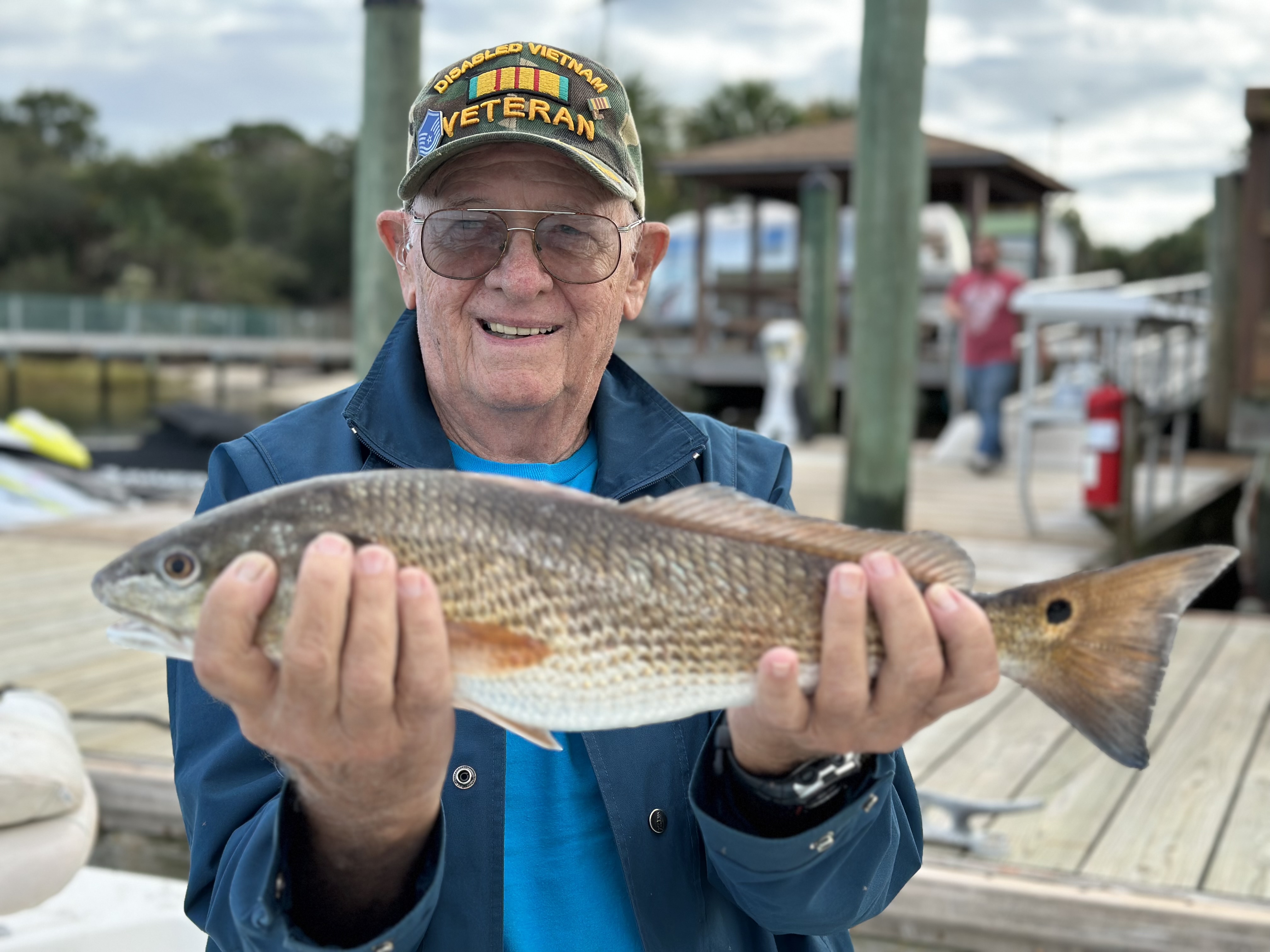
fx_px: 1761
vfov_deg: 30.3
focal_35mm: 48
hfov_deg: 39.7
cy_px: 476
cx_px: 635
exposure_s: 1/1107
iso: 80
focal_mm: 6.86
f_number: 1.78
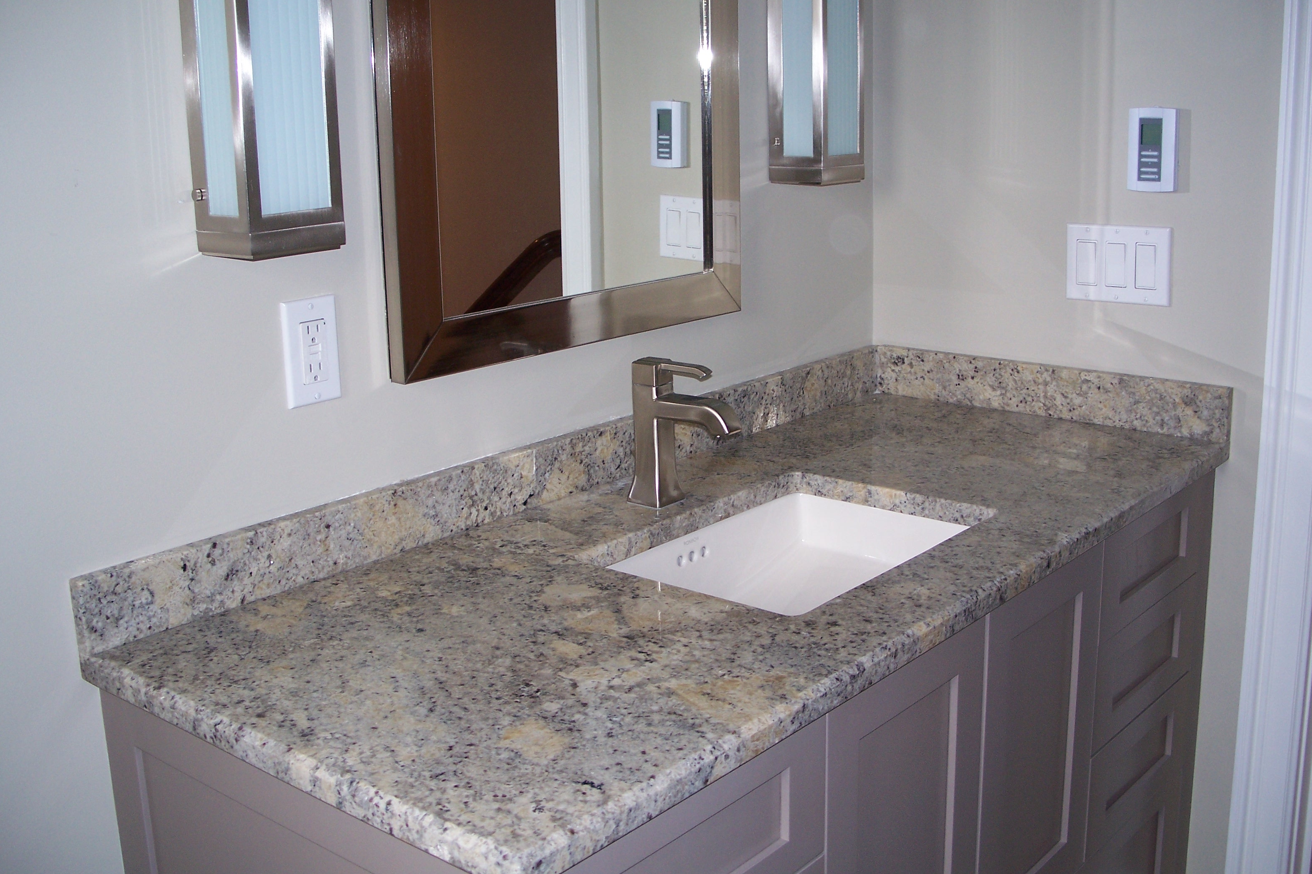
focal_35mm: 40
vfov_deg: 33.4
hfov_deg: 48.5
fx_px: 1458
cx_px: 653
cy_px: 405
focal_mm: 7.8
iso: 125
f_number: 2.8
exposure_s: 1/60
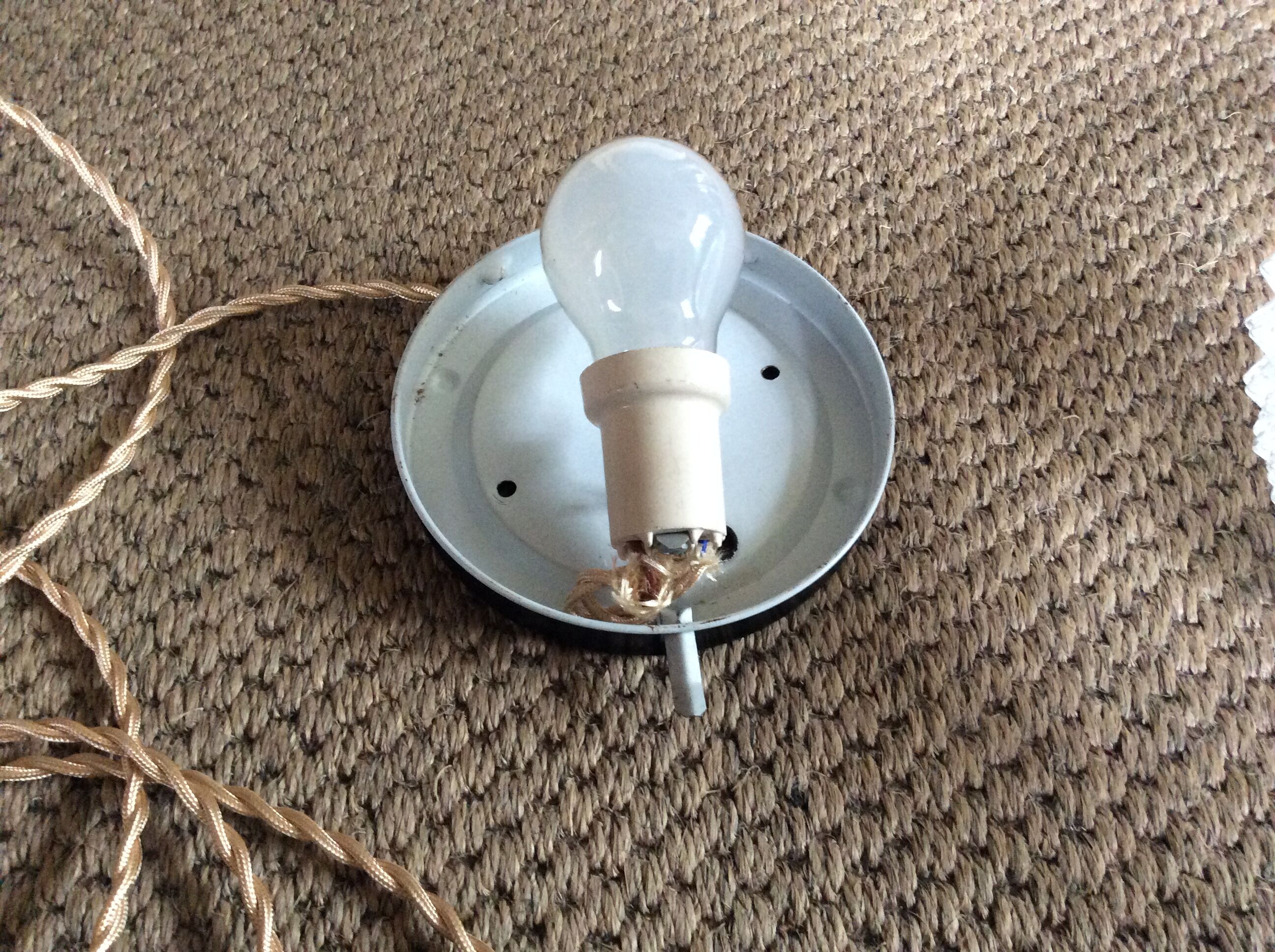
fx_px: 1177
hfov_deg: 56.9
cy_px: 476
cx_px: 638
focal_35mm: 32
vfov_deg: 44.1
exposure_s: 1/25
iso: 250
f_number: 2.4
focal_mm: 3.3
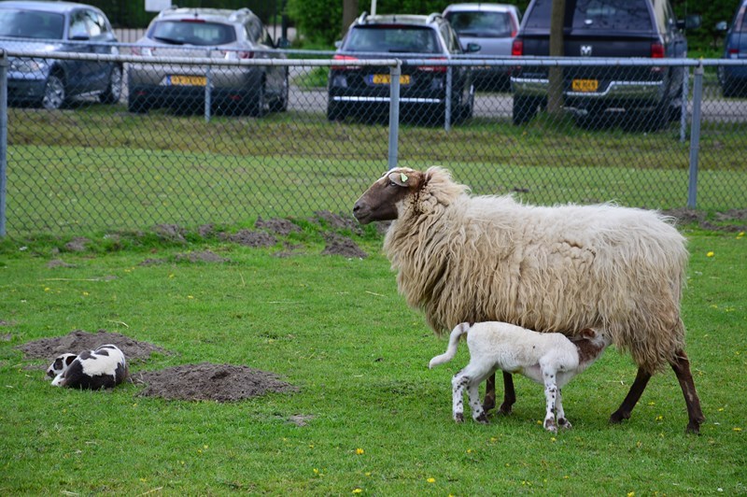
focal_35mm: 147
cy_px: 248
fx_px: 3048
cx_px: 374
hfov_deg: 14.0
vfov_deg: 9.3
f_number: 6.3
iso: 100
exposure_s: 1/80
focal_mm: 98
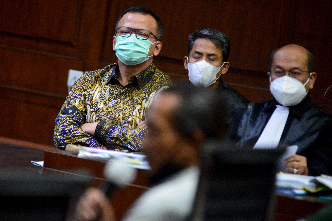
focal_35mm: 185
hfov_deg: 11.1
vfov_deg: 7.4
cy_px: 110
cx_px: 166
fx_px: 1706
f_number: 2.8
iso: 3200
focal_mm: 185
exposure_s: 1/60
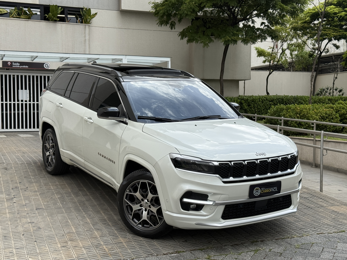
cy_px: 130
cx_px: 174
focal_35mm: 48
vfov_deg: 30.3
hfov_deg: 39.7
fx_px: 481
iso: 64
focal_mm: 6.76
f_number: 1.78
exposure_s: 1/1883
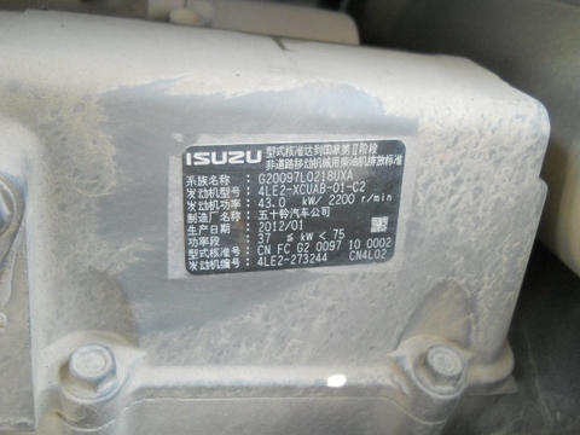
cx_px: 290
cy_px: 218
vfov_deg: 35.1
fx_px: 687
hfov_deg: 45.8
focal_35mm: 41
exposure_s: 1/80
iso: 400
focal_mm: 6.72
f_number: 3.1
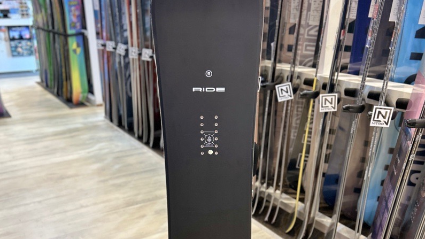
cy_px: 190
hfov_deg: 52.8
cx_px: 213
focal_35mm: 38
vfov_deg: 30.5
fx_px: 428
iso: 160
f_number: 1.5
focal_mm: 5.7
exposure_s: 1/50
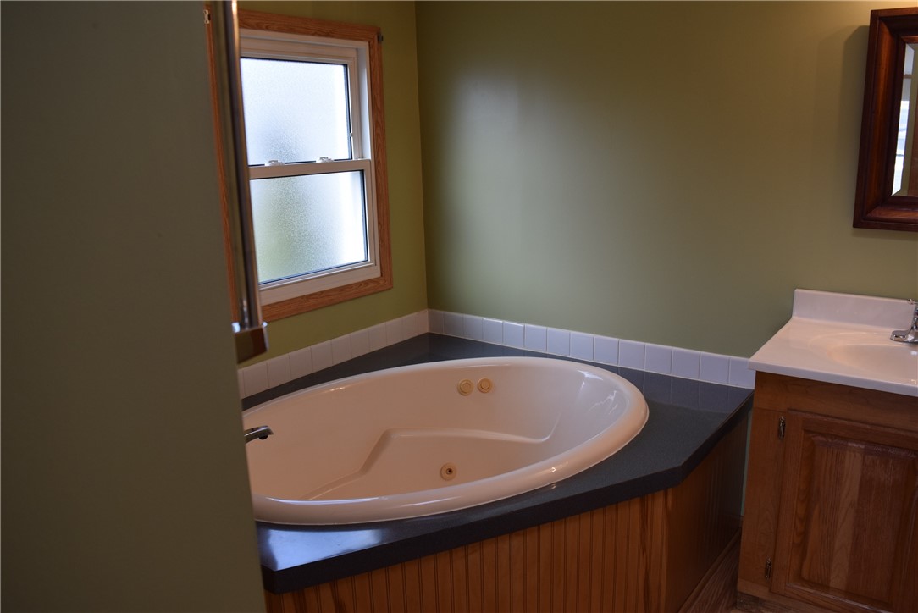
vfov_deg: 48.0
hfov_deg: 67.4
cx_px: 459
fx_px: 689
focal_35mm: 27
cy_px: 306
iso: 400
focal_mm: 18
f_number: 5.6
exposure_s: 1/125
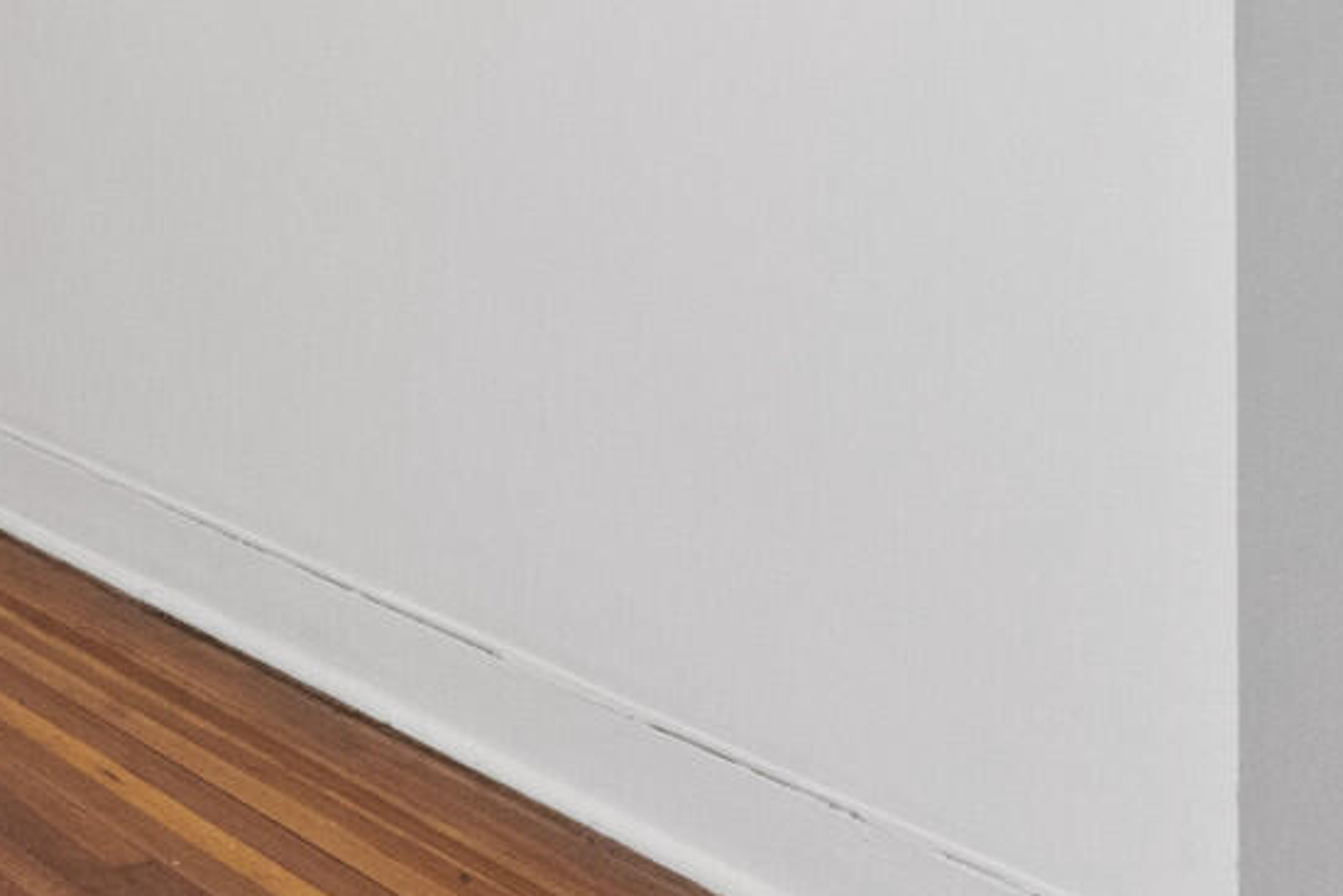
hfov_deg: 26.4
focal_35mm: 51
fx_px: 1902
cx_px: -736
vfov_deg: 23.9
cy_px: -209
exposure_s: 1/60
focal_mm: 14
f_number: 8
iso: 3200
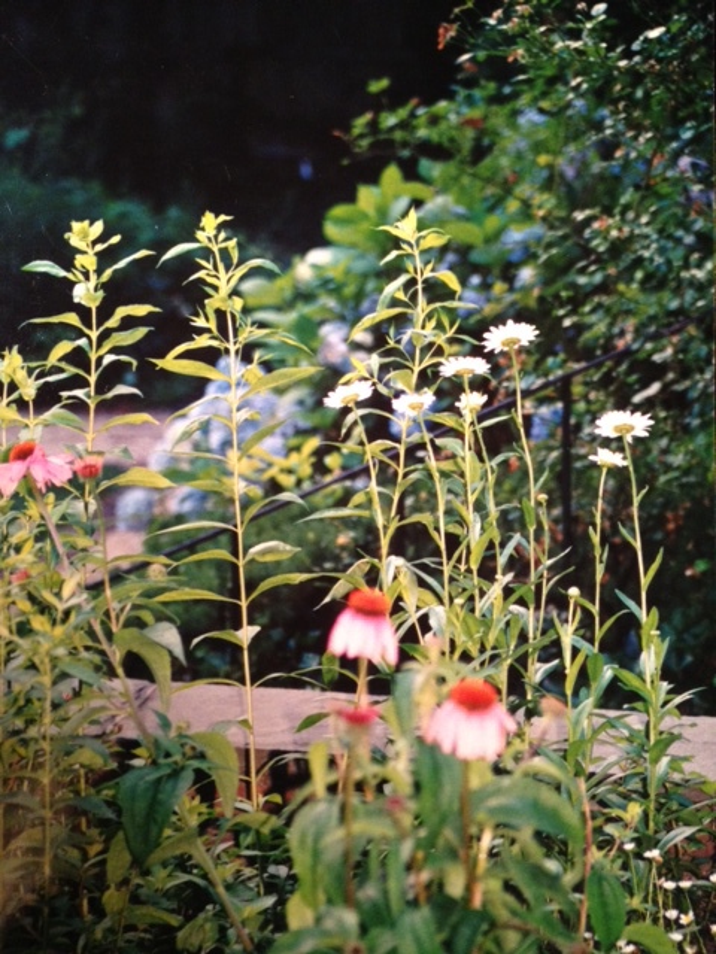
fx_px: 965
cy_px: 477
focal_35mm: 35
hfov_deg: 40.7
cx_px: 358
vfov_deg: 52.6
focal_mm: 4.28
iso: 250
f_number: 2.4
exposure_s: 1/20
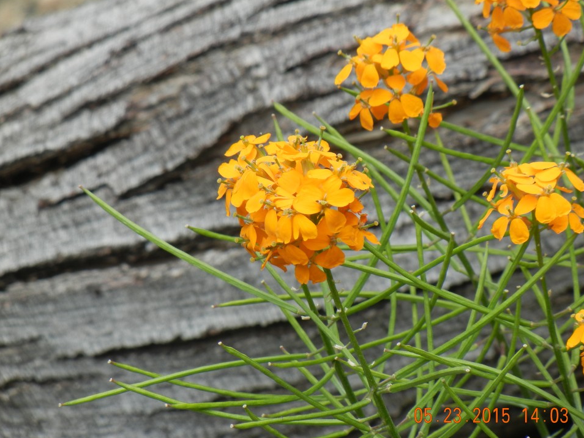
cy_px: 229
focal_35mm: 322
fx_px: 5434
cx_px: 293
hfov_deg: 6.2
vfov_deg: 4.6
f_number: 5.6
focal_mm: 54
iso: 160
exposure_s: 1/222
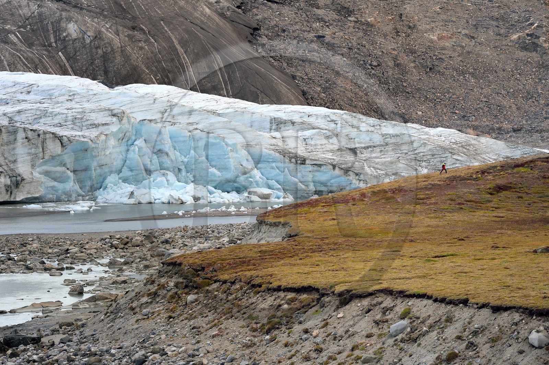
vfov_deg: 6.9
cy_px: 182
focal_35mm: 200
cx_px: 274
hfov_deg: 10.3
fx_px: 3047
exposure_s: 1/200
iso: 800
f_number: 7.1
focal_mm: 200
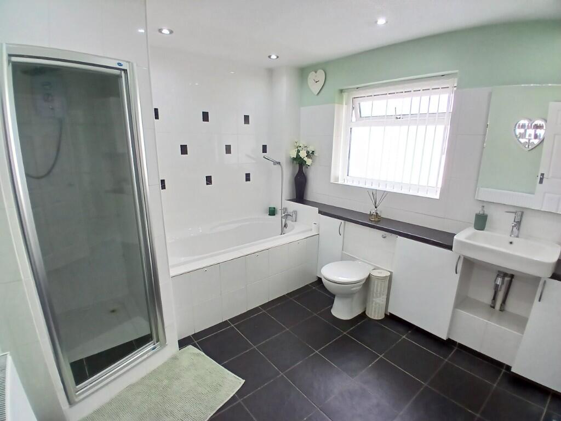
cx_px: 280
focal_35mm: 17
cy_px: 210
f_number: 2.2
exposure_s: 1/33.3
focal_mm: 1.4
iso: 80
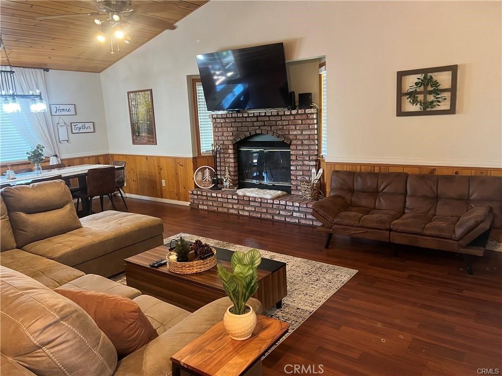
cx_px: 251
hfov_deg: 67.3
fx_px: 377
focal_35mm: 26
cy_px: 188
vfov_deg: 53.1
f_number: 1.5
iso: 400
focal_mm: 5.7
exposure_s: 1/60
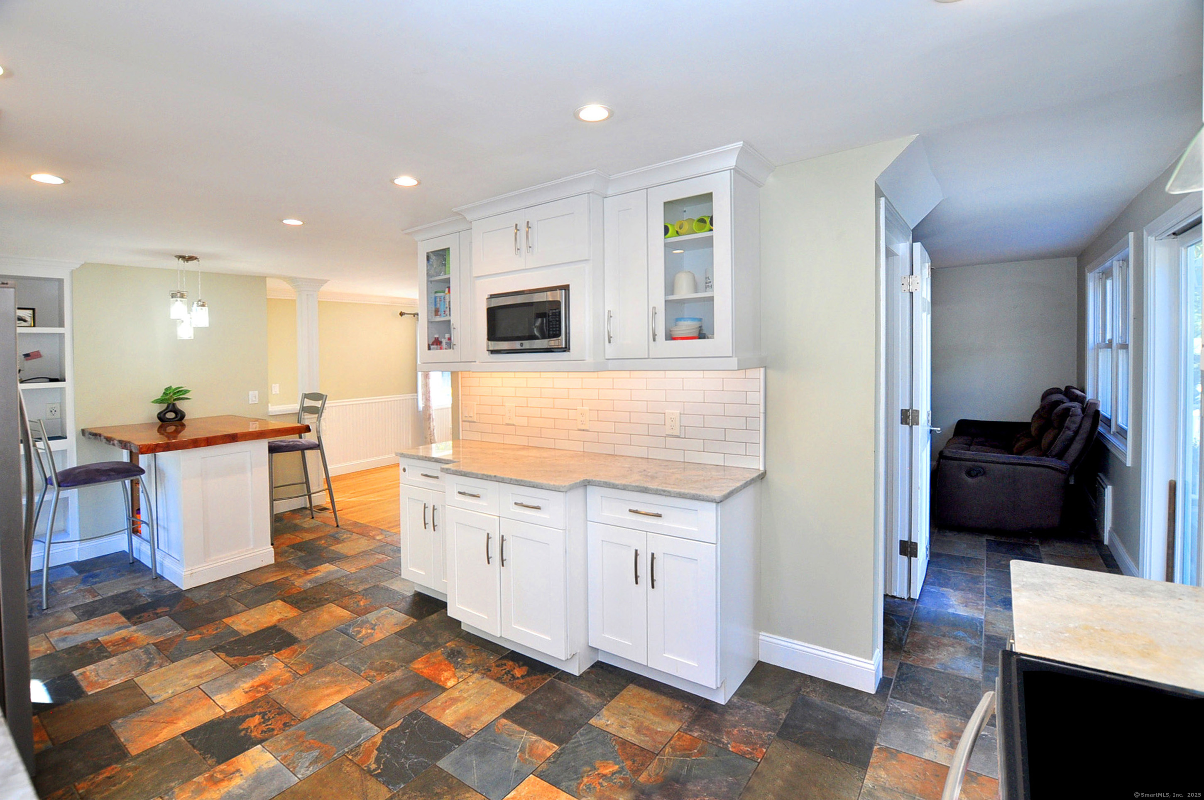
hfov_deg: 100.5
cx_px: 602
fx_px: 501
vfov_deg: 77.2
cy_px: 400
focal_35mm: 15
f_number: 5
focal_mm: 10
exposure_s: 1/60
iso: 400
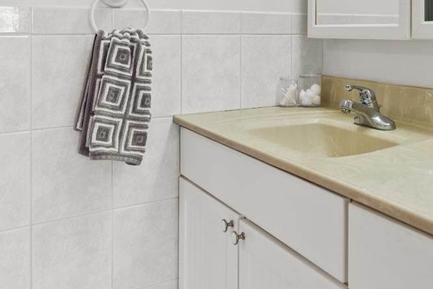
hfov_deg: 45.7
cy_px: 46
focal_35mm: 41
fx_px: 493
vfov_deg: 31.5
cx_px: 328
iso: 200
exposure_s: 1/2.5
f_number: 8
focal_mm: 17
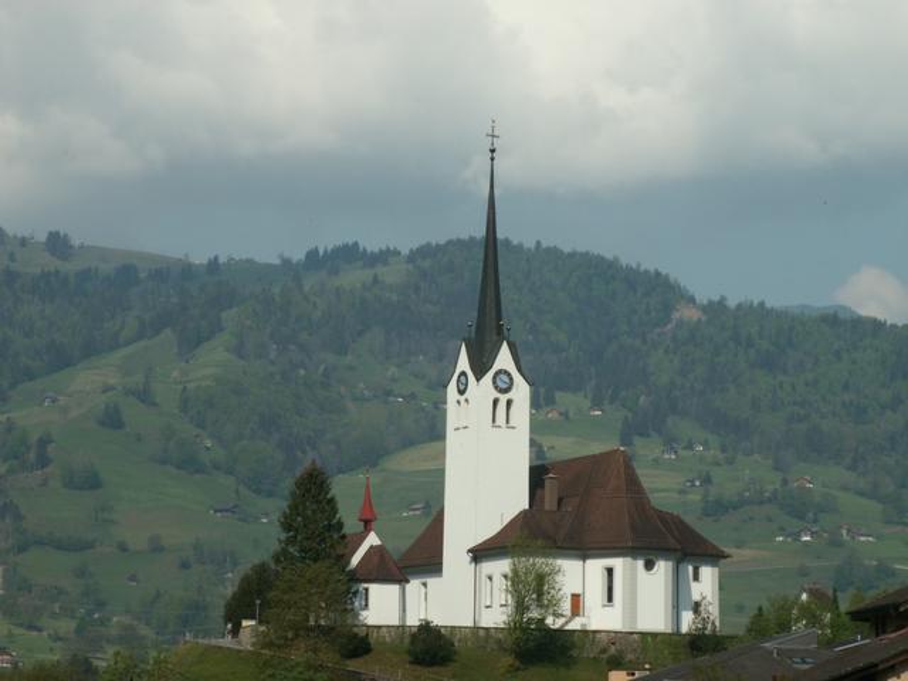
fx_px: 3541
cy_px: 340
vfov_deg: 11.0
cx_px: 454
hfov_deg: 14.6
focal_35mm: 135
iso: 50
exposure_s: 1/250
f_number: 8
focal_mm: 22.02
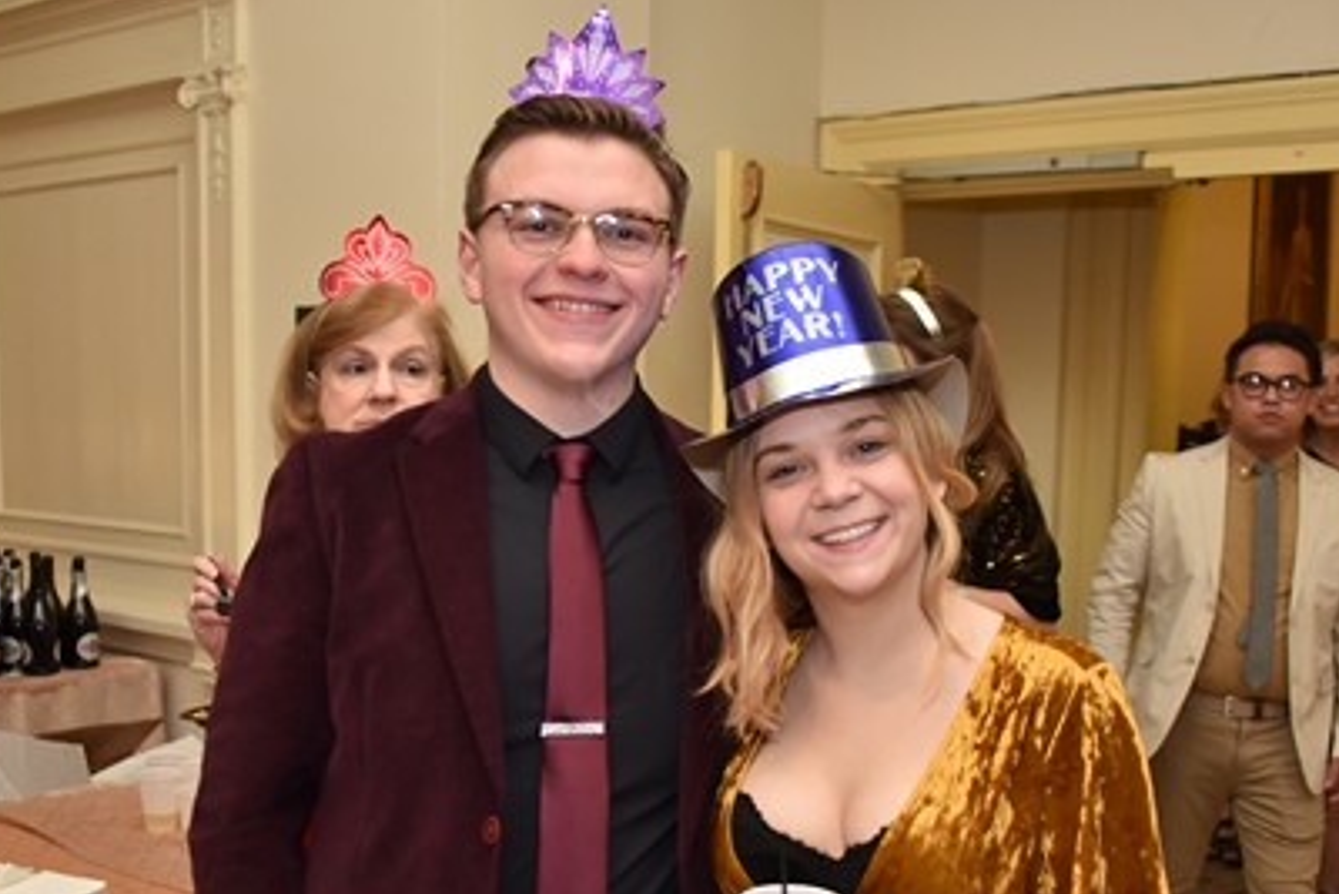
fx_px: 1637
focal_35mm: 44
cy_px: 604
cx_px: 713
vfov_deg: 30.3
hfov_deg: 44.5
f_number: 3.8
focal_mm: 32
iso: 1600
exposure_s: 1/60
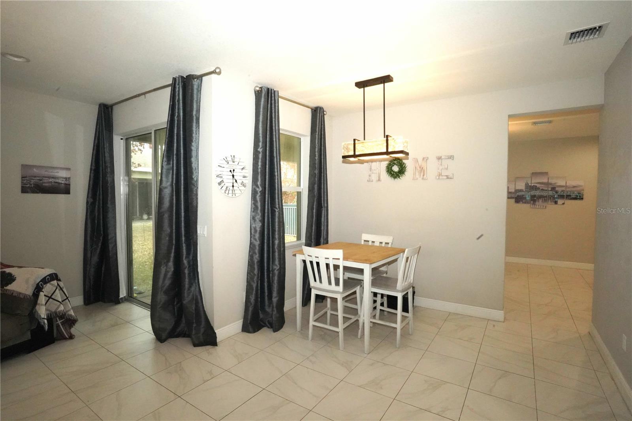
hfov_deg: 93.3
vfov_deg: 70.4
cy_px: 210
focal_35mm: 17
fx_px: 298
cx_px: 316
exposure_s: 1/60
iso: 12800
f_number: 22
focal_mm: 17
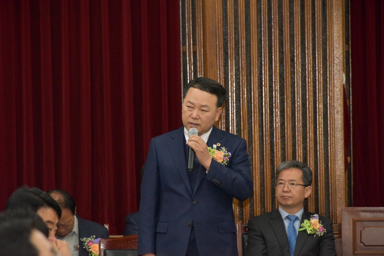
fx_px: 3200
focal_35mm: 300
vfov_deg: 4.6
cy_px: 128
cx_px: 192
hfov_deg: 6.9
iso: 9000
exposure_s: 1/320
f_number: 9
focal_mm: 300
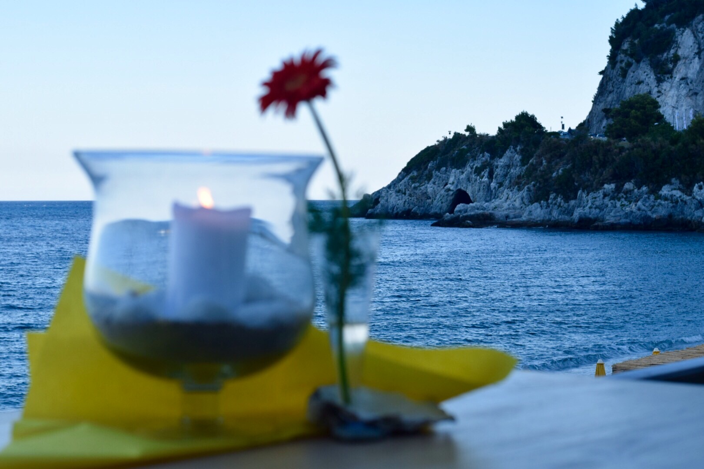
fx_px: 1467
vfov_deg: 18.2
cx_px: 352
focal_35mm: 75
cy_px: 234
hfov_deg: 27.0
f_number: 8
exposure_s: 1/250
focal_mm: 50
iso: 220
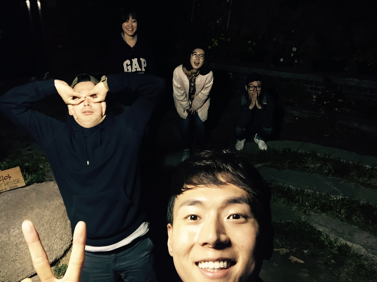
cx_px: 188
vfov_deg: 45.4
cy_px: 141
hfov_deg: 58.4
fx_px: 338
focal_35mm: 31
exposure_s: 1/30
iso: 125
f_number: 2.2
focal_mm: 2.65
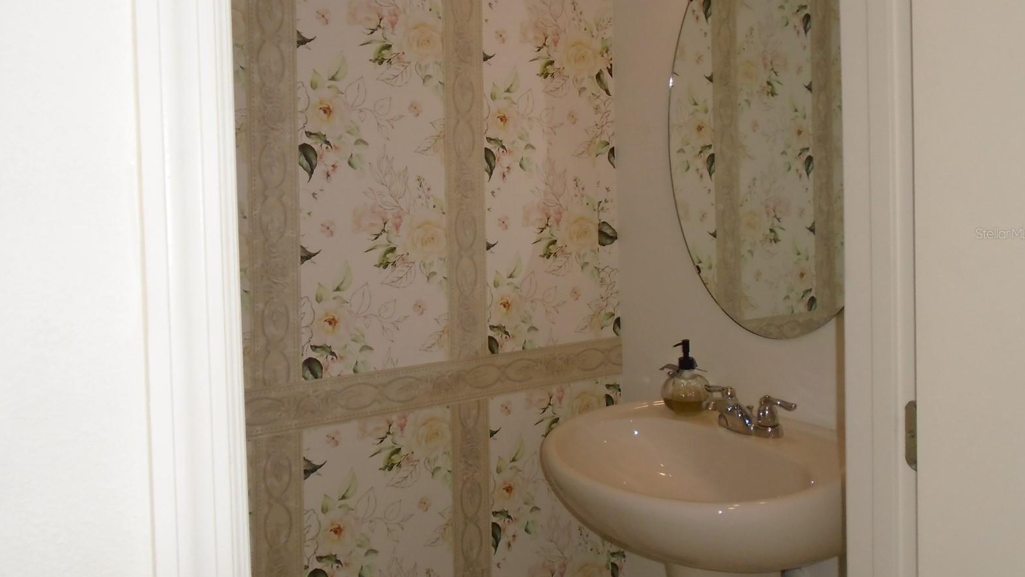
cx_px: 513
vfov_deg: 40.0
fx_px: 788
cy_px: 233
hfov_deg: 66.1
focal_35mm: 29
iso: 200
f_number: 3.2
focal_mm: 4.6
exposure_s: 1/250
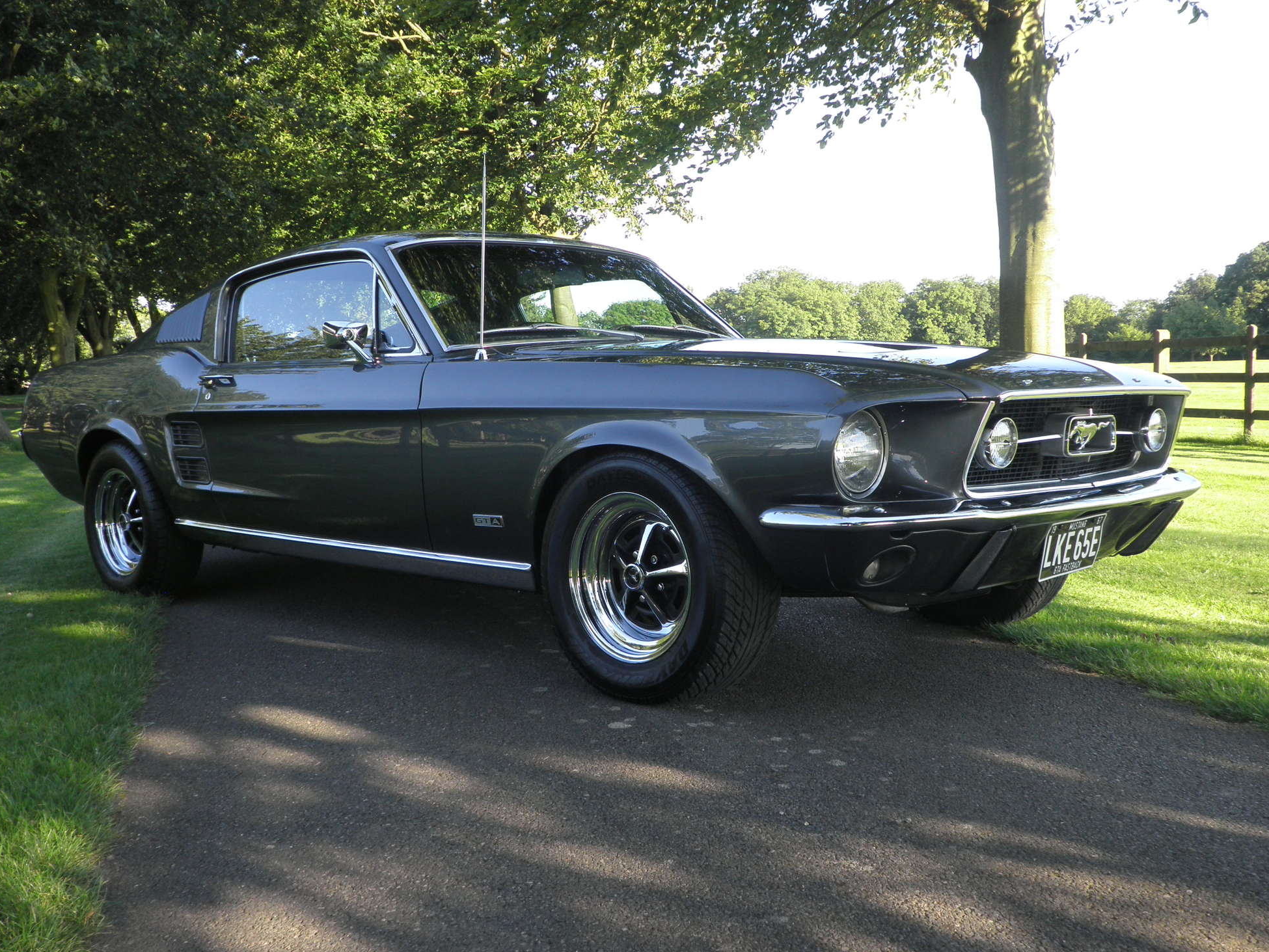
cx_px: 633
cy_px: 478
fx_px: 1467
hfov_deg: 46.8
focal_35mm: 40
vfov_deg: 36.0
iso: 64
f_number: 4
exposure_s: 1/80
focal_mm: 7
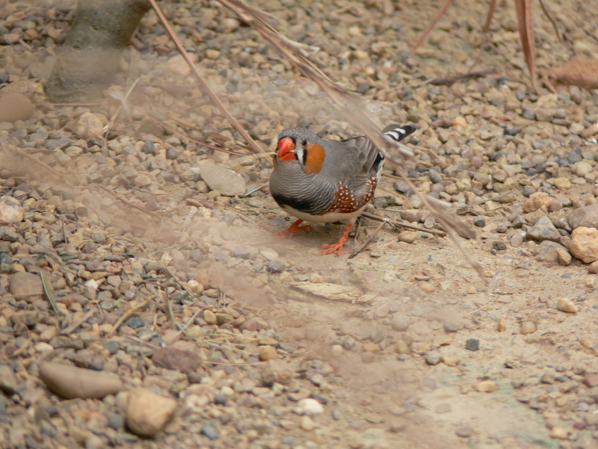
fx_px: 7256
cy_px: 224
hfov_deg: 4.7
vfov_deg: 3.5
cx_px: 299
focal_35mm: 420
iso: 80
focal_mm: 88.8
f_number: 4
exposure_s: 1/60
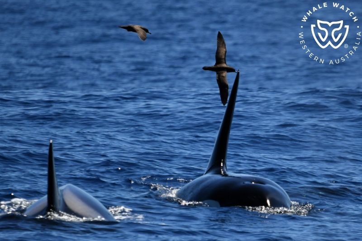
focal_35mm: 600
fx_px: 6032
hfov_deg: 3.4
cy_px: 120
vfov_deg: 2.3
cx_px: 181
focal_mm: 600
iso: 900
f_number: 6.3
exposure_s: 1/8000
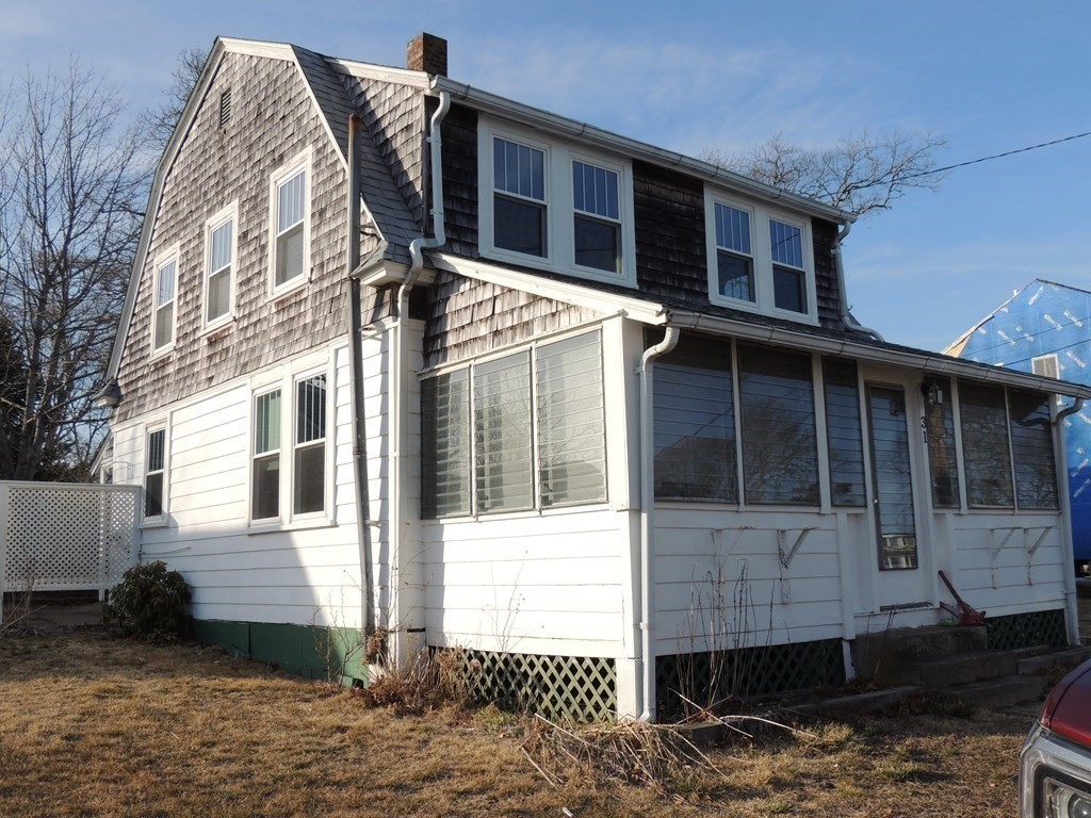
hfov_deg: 55.4
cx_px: 546
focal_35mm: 33
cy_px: 409
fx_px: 1040
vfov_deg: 42.9
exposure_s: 1/1000
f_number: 3.2
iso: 100
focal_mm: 5.8
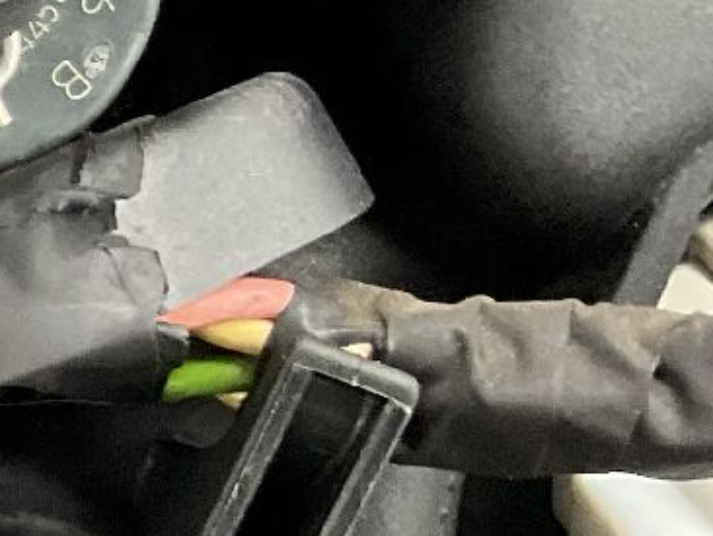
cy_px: 309
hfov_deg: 10.6
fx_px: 3133
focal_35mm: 152
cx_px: -1125
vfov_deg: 9.8
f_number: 1.8
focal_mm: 3
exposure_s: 1/50
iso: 80
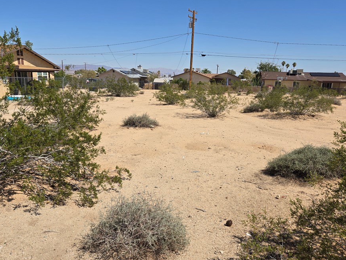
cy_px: 135
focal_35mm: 27
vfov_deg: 51.3
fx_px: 270
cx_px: 168
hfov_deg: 65.3
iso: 25
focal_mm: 5.4
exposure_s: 1/3185
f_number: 1.8
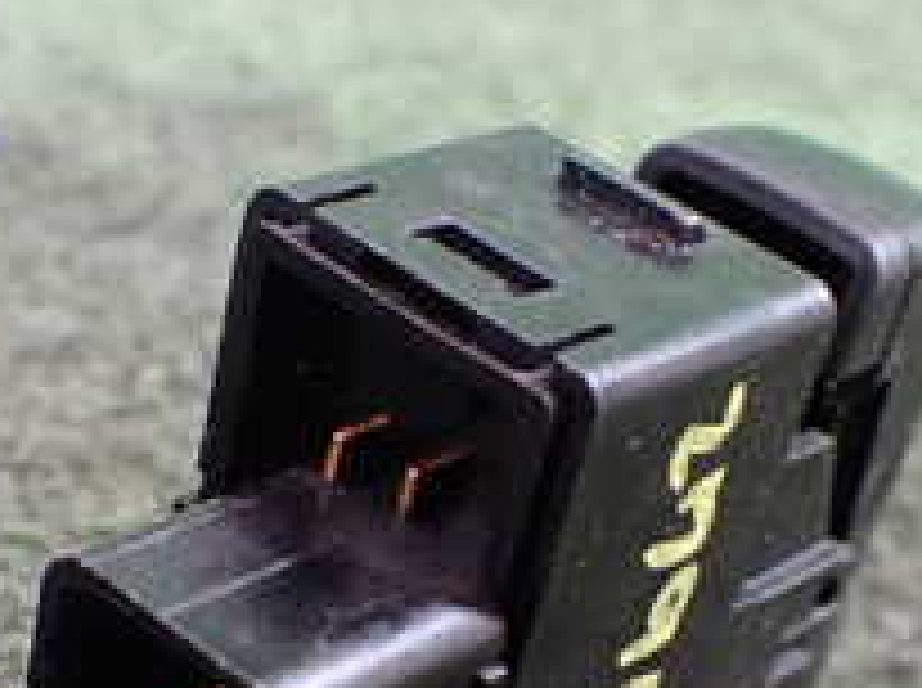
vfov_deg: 16.4
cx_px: 351
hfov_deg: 22.2
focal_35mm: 88
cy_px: 679
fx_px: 2340
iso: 800
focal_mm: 5.4
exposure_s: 1/30
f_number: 2.3
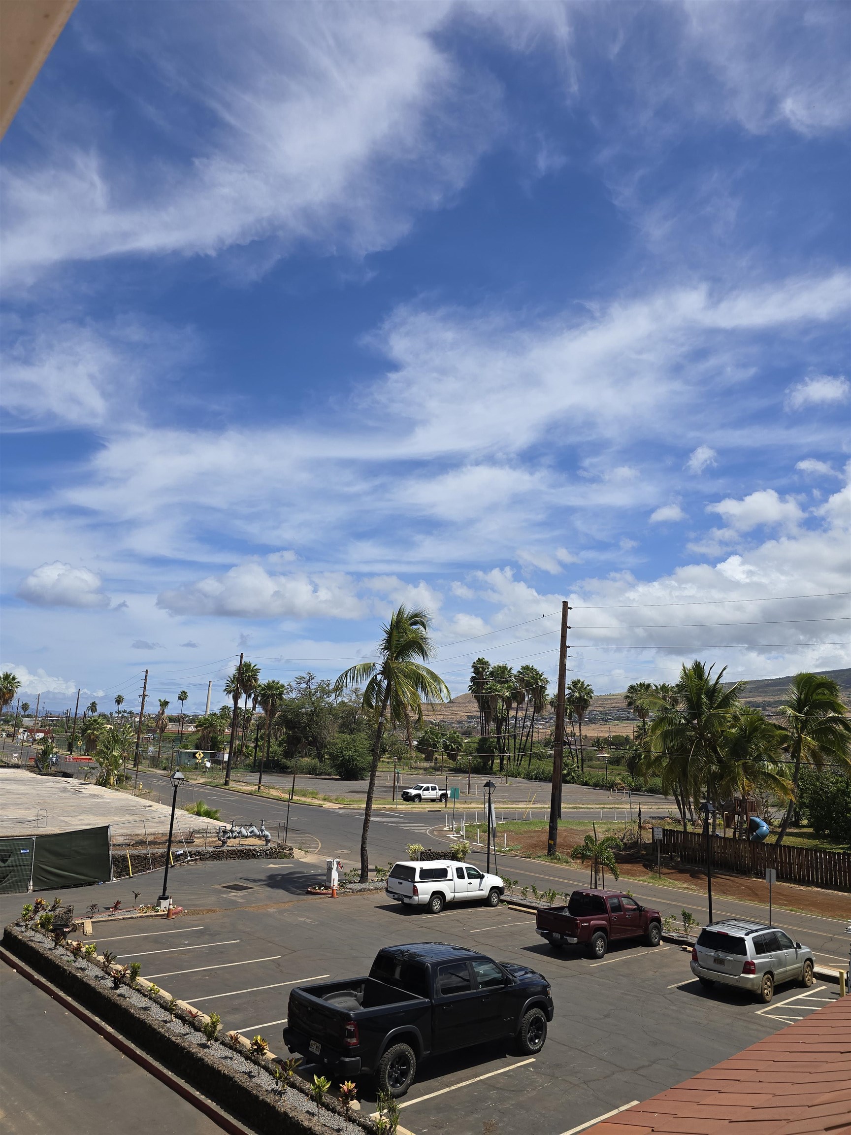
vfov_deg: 73.9
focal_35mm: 23
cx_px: 426
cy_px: 568
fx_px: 754
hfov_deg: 58.9
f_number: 1.7
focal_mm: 6.3
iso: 12
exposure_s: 1/1387
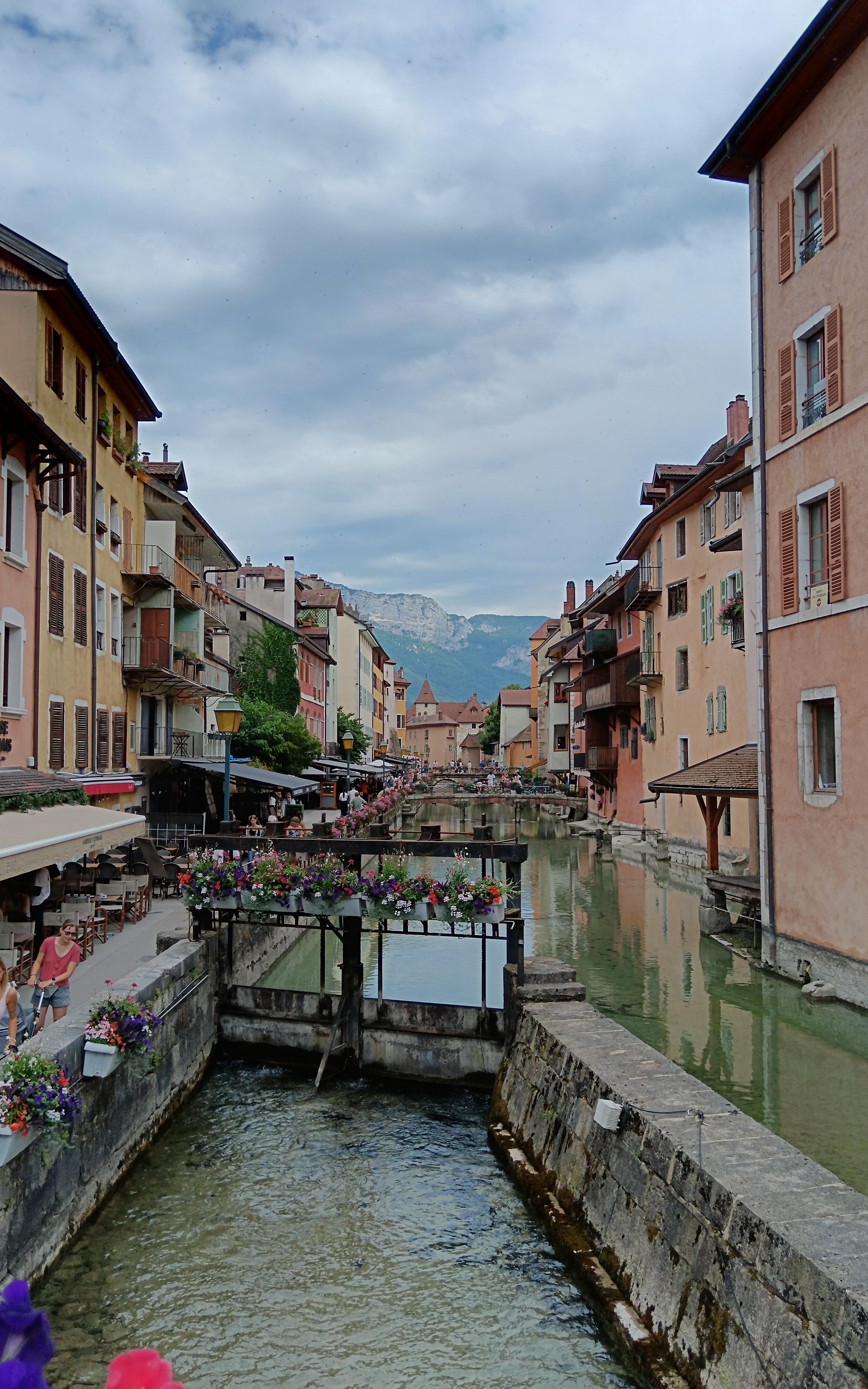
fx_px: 1098
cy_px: 703
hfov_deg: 43.1
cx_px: 454
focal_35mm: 29
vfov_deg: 64.6
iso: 100
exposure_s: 1/760
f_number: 1.9
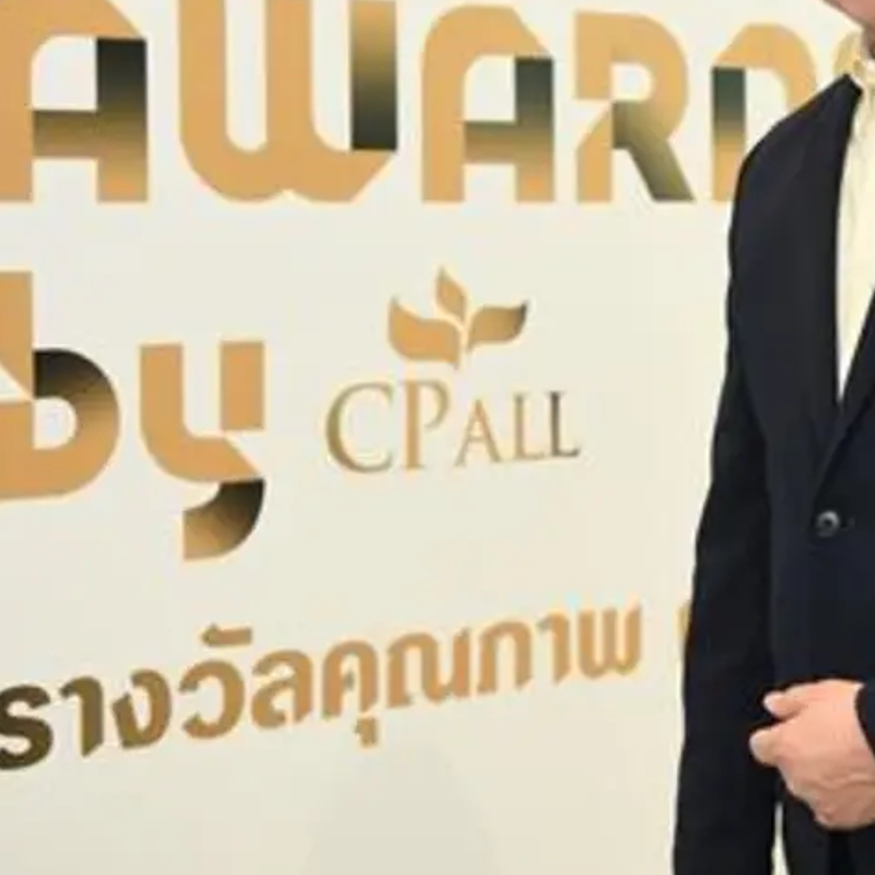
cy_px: 290
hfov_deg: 20.5
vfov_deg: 20.6
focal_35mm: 84
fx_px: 2402
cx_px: 627
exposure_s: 1/200
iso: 2000
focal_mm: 40
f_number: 3.5
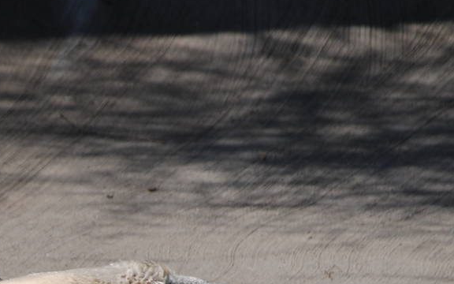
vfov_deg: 1.5
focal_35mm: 850
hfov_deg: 2.5
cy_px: 360
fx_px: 10517
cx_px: -113
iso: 100
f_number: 11
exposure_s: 1/200
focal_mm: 200
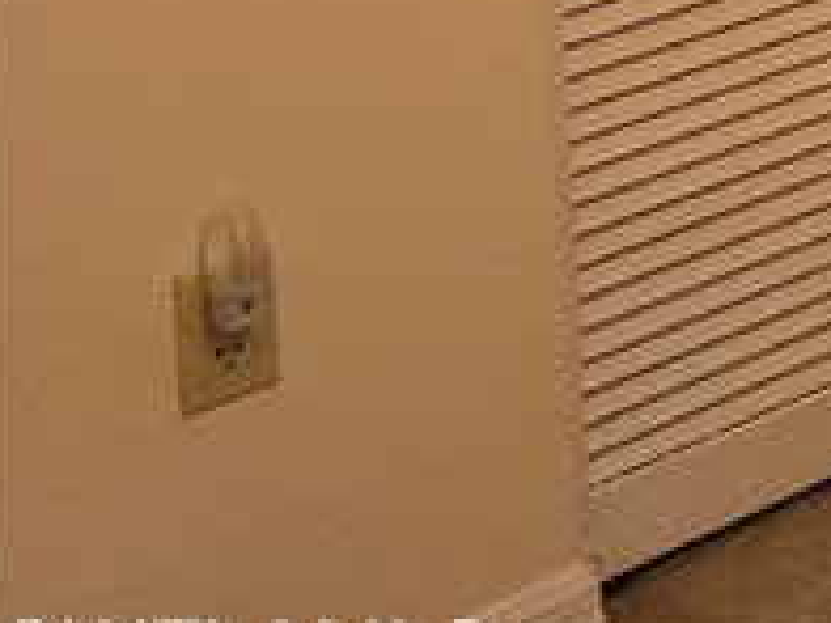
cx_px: 2150
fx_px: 2881
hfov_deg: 12.1
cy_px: -877
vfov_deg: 10.6
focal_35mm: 120
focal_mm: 6.3
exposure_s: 1/120
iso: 250
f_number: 1.7
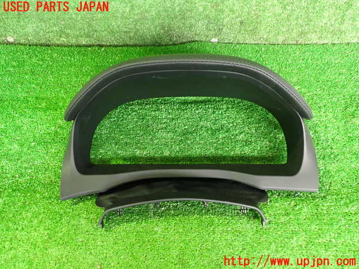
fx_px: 311
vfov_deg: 46.8
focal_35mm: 30
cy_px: 134
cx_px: 180
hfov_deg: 60.0
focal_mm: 5.4
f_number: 2.3
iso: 800
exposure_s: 1/25
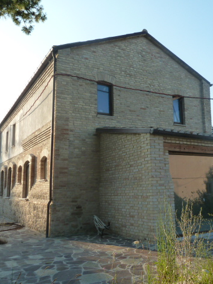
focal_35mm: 34
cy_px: 142
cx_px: 144
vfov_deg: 54.0
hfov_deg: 41.2
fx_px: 279
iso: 125
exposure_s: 1/200
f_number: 4
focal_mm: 4.1
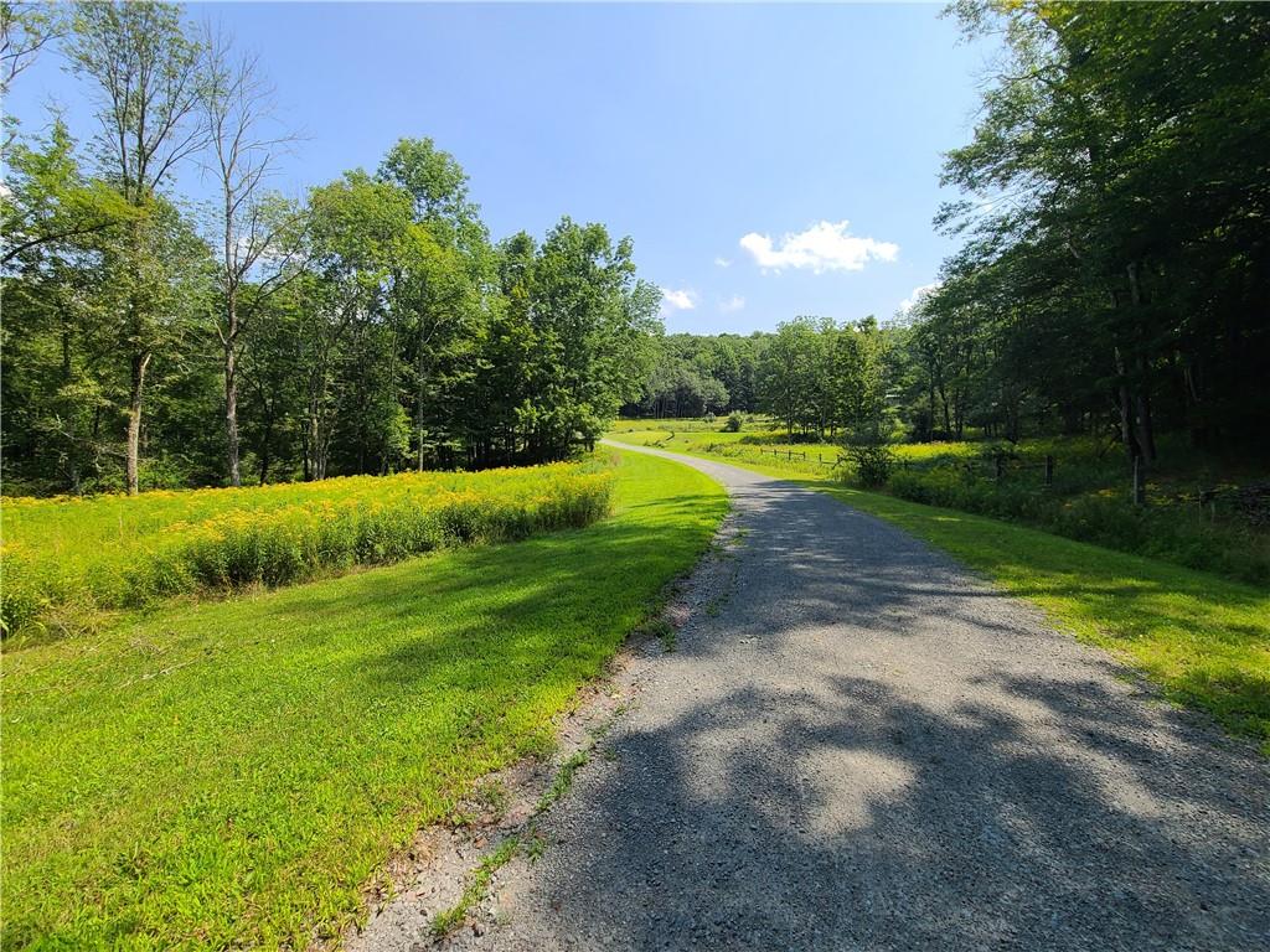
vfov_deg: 89.9
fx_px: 477
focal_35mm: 13
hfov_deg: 106.2
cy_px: 476
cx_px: 635
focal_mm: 2.2
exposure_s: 1/1228
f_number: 2.2
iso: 50
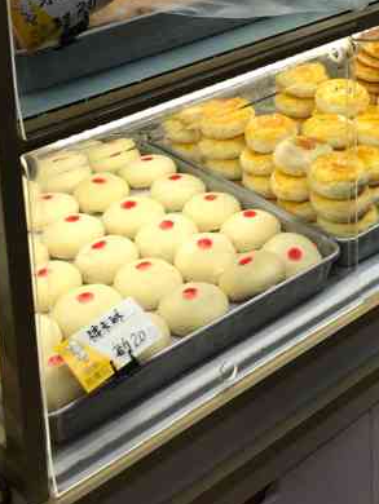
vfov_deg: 26.1
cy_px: -85
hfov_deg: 21.5
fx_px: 977
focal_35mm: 67
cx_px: 335
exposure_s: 1/100
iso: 40
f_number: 1.8
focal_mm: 4
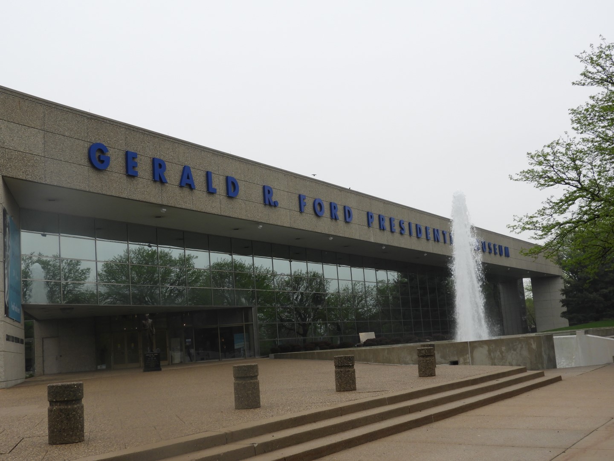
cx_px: 307
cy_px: 230
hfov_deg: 42.1
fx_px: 798
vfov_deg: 32.2
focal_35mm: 45
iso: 100
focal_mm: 8.1
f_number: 4
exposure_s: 1/160
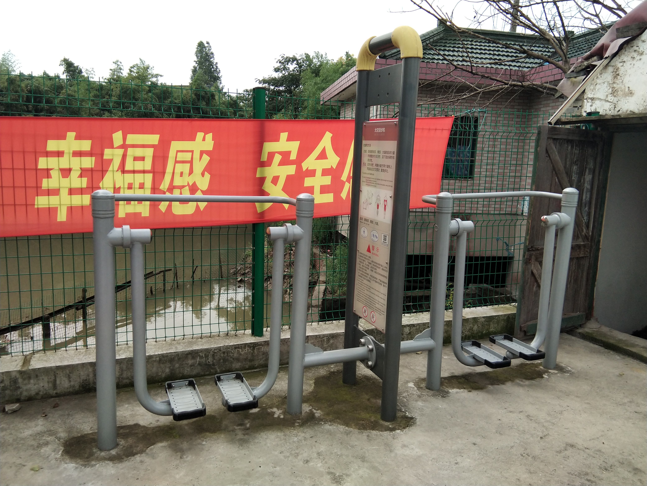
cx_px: 324
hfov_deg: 58.4
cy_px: 243
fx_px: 579
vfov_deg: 45.4
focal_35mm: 31
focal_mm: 3.69
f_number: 2.2
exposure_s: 1/622
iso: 50
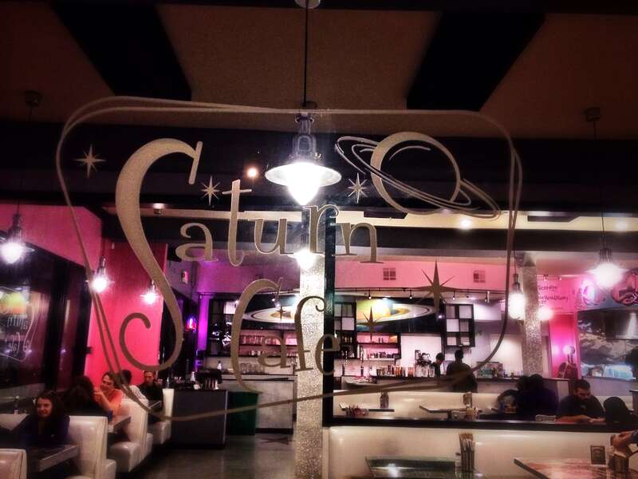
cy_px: 240
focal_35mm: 30
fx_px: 553
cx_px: 319
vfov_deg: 46.8
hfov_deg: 60.0
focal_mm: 4.12
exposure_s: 1/30
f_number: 2.2
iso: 320
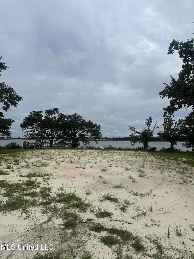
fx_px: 179
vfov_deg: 71.6
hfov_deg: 56.8
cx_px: 97
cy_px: 130
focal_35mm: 24
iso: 80
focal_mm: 6.86
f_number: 1.78
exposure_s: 1/8197
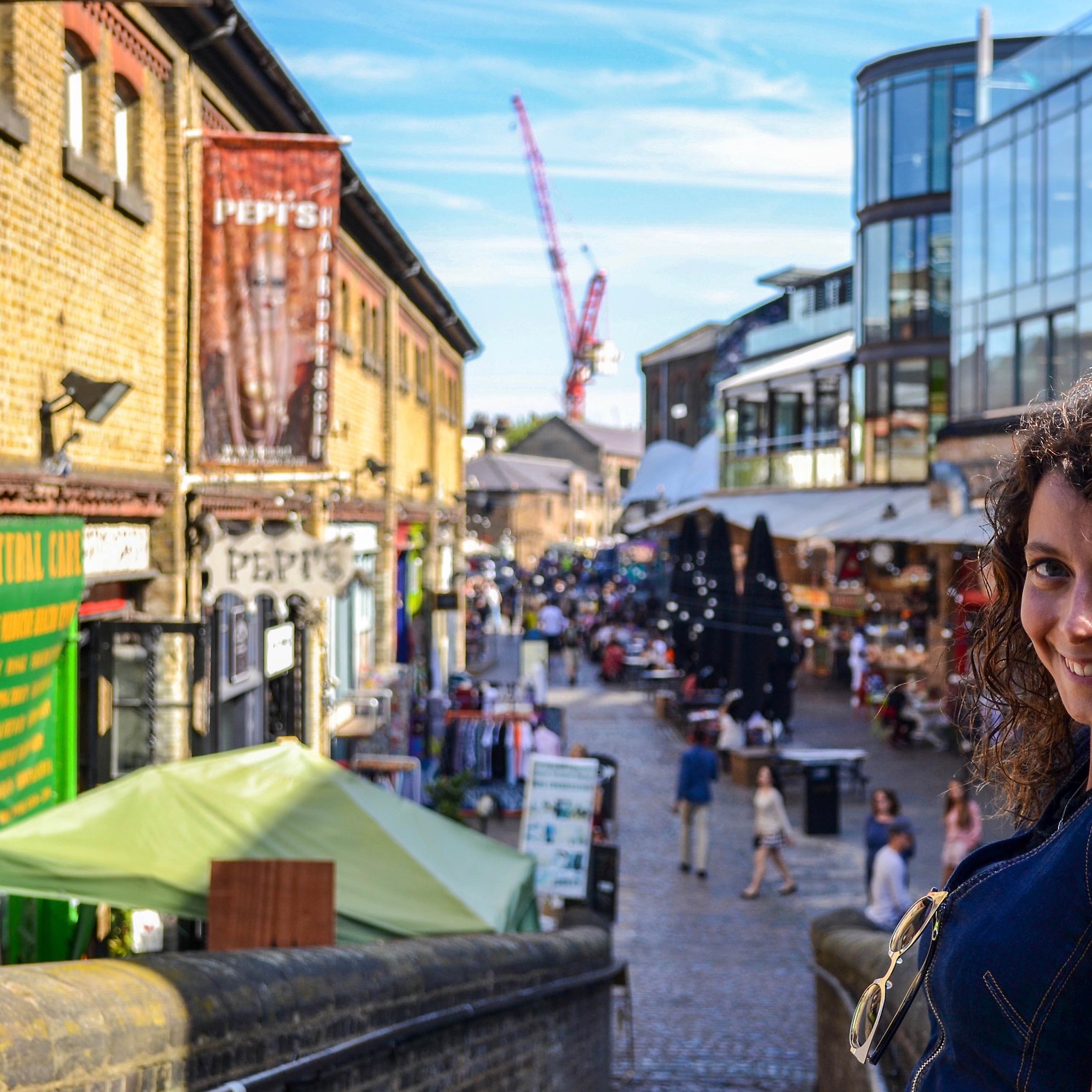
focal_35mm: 66
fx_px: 2356
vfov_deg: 26.1
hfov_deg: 25.8
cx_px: 800
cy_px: 547
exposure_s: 1/250
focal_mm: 34
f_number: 5
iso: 100
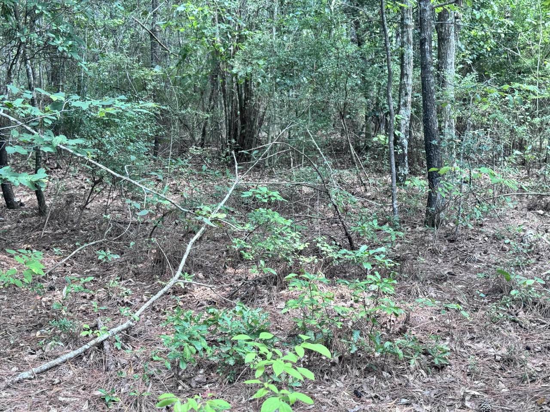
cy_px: 206
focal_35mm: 48
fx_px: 763
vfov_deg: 30.3
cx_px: 275
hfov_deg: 39.7
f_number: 1.78
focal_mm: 6.76
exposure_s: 1/170
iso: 64
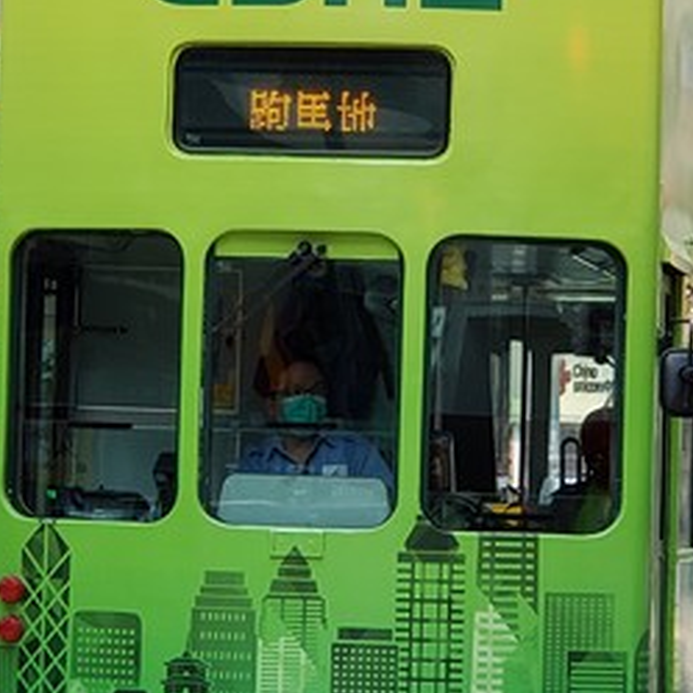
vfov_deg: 9.2
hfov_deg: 9.3
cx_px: 359
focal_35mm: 189
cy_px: 117
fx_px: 4281
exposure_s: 1/116
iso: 32
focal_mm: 6
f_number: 2.4
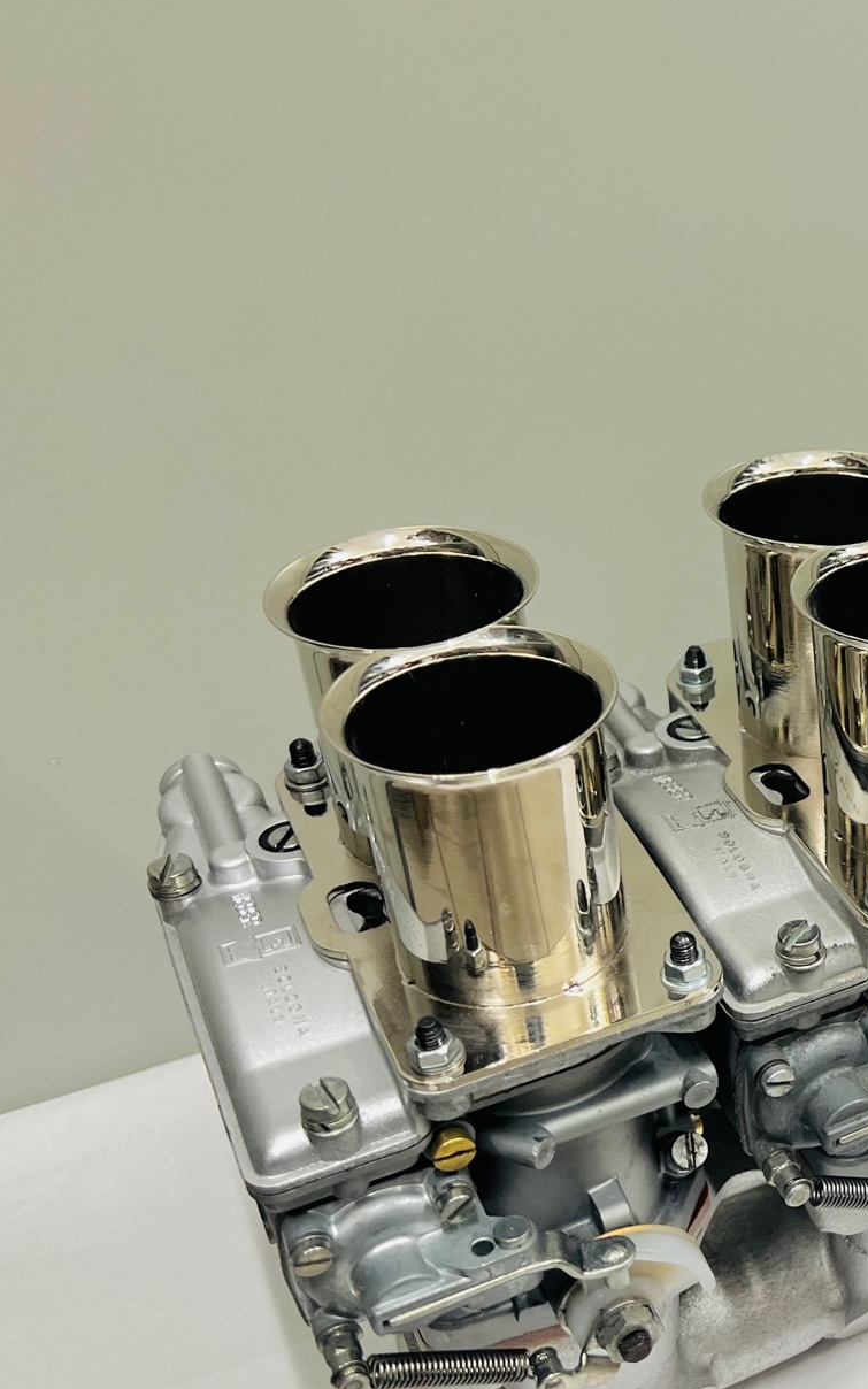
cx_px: 1103
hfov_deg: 24.7
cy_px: 788
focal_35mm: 46
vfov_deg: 43.4
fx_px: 1741
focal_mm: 5.7
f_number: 1.5
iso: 100
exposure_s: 1/100
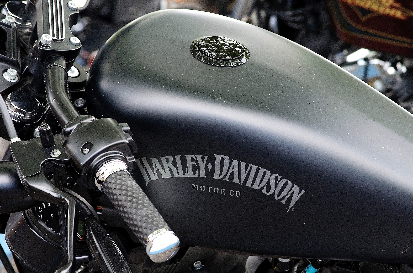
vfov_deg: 8.7
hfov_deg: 13.1
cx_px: 206
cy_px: 136
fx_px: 1803
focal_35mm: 158
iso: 500
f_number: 7.1
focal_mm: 105
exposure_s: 1/80
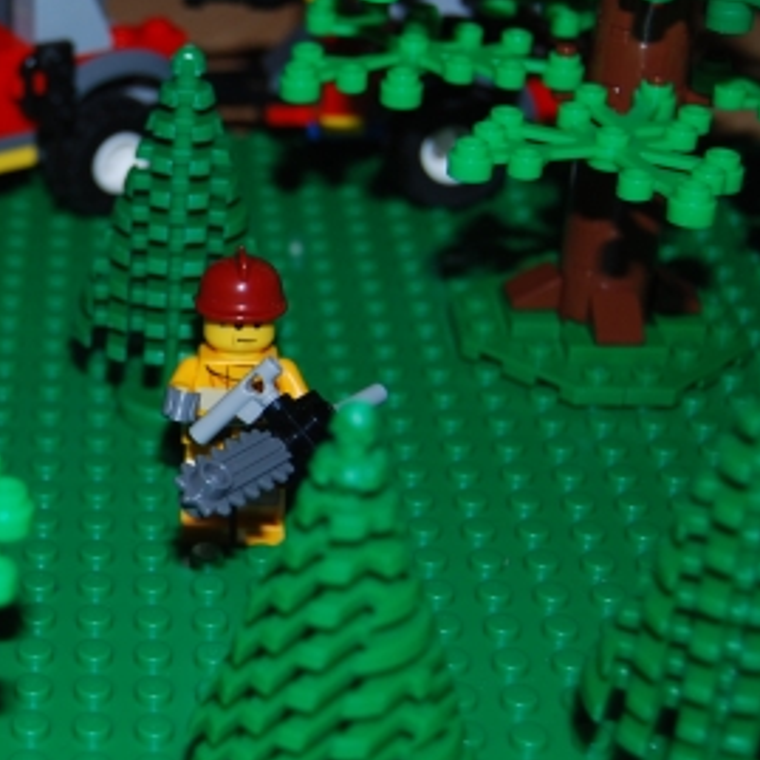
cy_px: 331
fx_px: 2260
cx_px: -59
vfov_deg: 19.1
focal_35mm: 91
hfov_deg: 18.4
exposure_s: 1/125
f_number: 4.2
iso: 100
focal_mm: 30
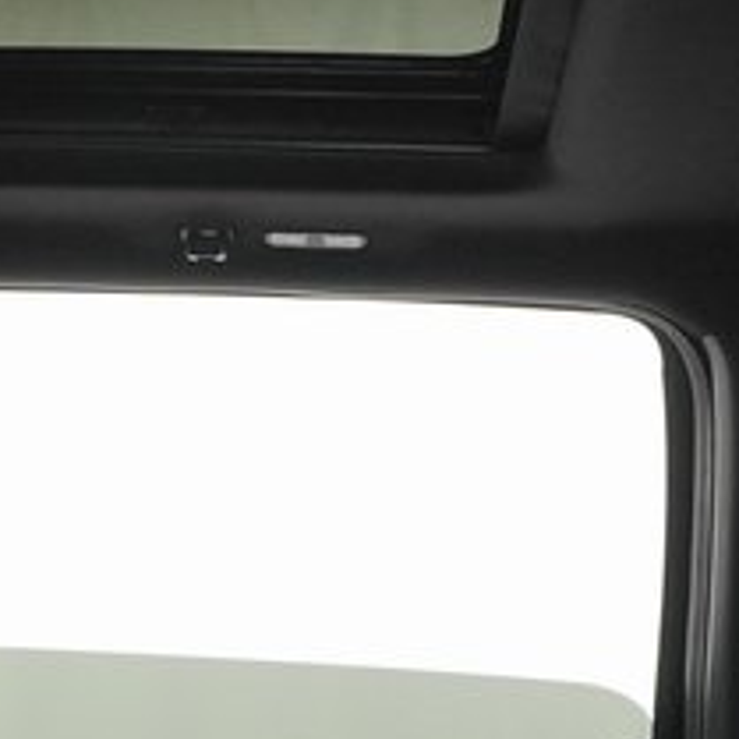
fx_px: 2415
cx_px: 141
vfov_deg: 17.1
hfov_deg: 17.2
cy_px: 720
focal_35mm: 100
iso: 1600
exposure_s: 1/60
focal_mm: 16
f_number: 5
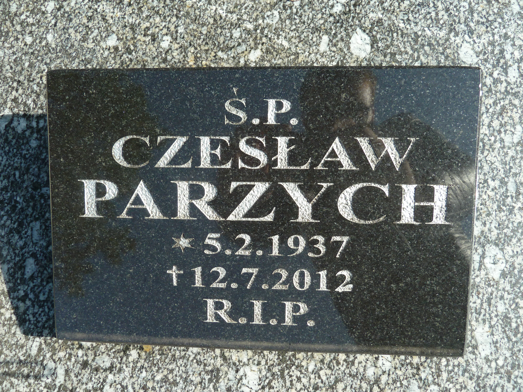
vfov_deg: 54.9
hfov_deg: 69.4
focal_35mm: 25
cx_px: 262
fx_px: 378
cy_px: 196
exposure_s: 1/200
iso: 80
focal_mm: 4.1
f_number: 4
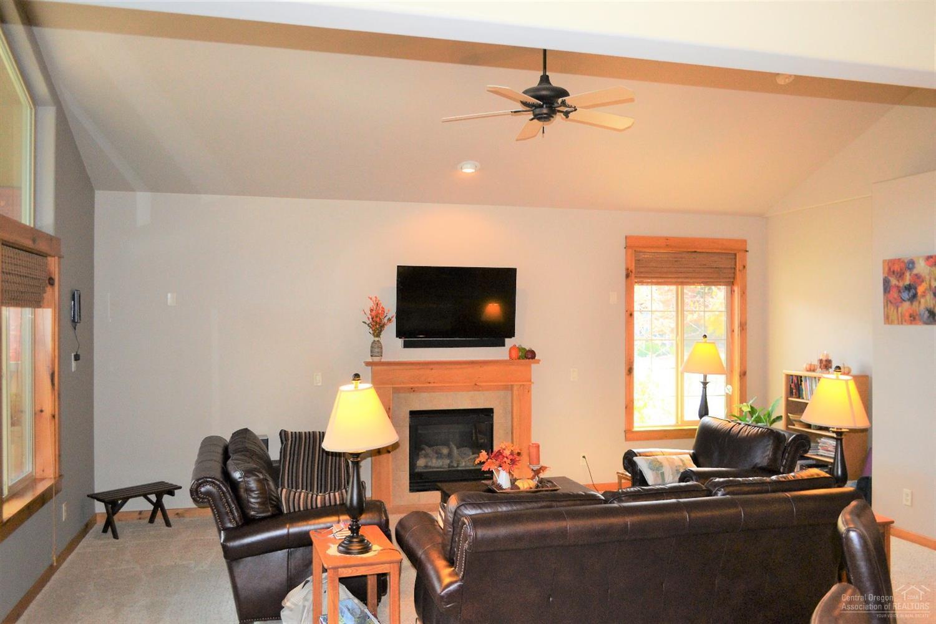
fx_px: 780
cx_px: 468
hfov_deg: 61.9
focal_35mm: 30
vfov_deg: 43.6
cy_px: 312
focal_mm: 20
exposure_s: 1/200
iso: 1100
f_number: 3.8
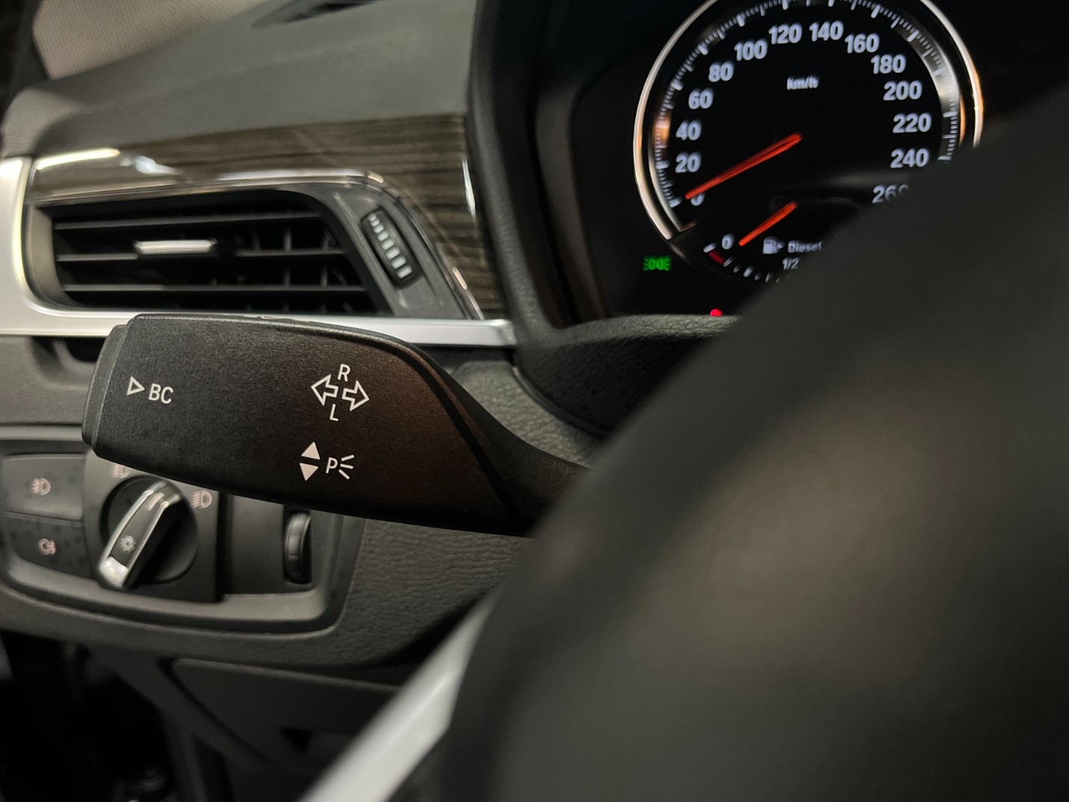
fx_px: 896
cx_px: 490
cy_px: 443
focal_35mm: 29
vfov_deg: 48.2
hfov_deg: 61.6
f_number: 1.6
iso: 400
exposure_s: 1/33
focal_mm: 5.1
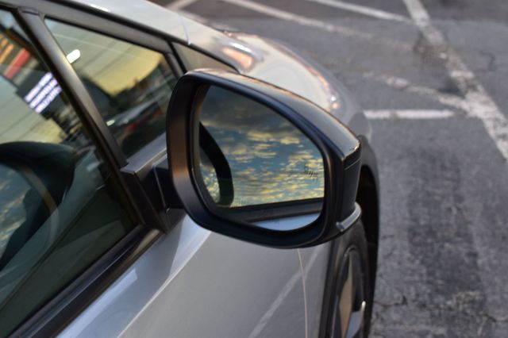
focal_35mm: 68
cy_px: 169
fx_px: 952
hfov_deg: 29.9
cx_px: 254
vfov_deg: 20.1
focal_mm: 45
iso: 400
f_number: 8
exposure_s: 1/50
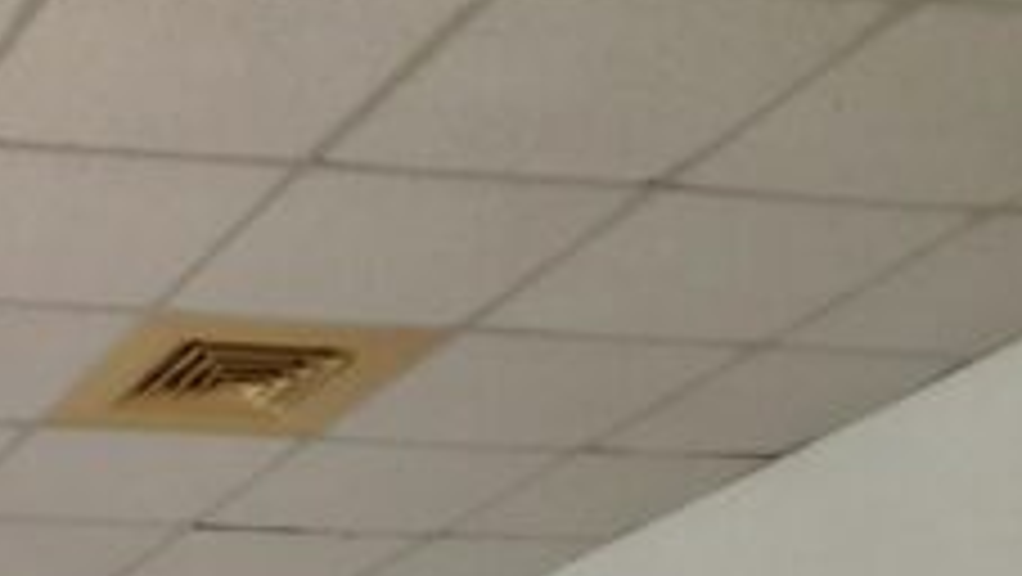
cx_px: -468
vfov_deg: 11.5
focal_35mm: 92
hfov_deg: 20.2
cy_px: 1264
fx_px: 2495
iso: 100
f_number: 2
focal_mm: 4.6
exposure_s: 1/50
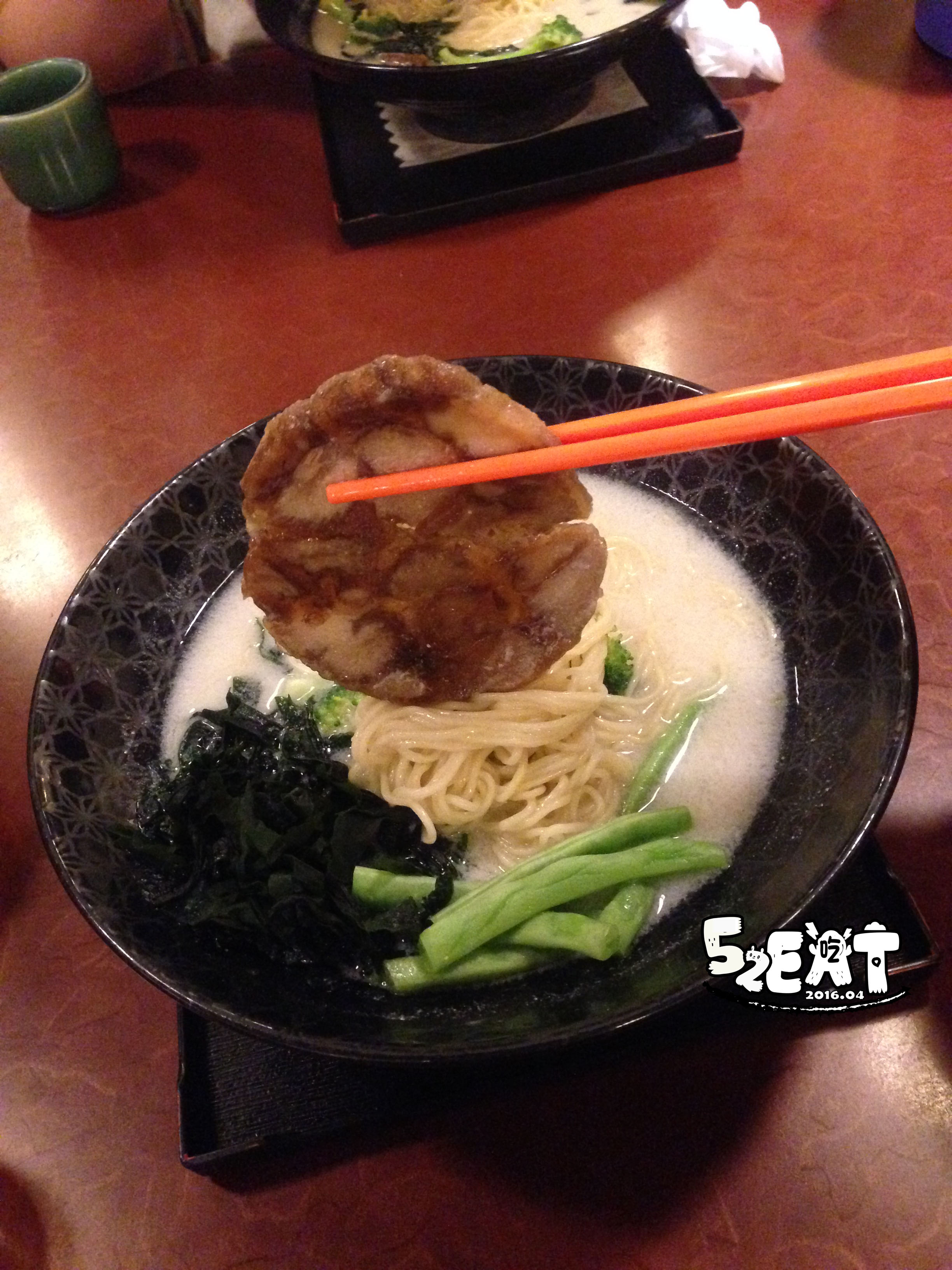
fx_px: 1210
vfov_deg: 55.4
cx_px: 476
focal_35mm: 33
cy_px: 635
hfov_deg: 42.9
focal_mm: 4.12
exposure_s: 1/15
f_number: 2.4
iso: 800
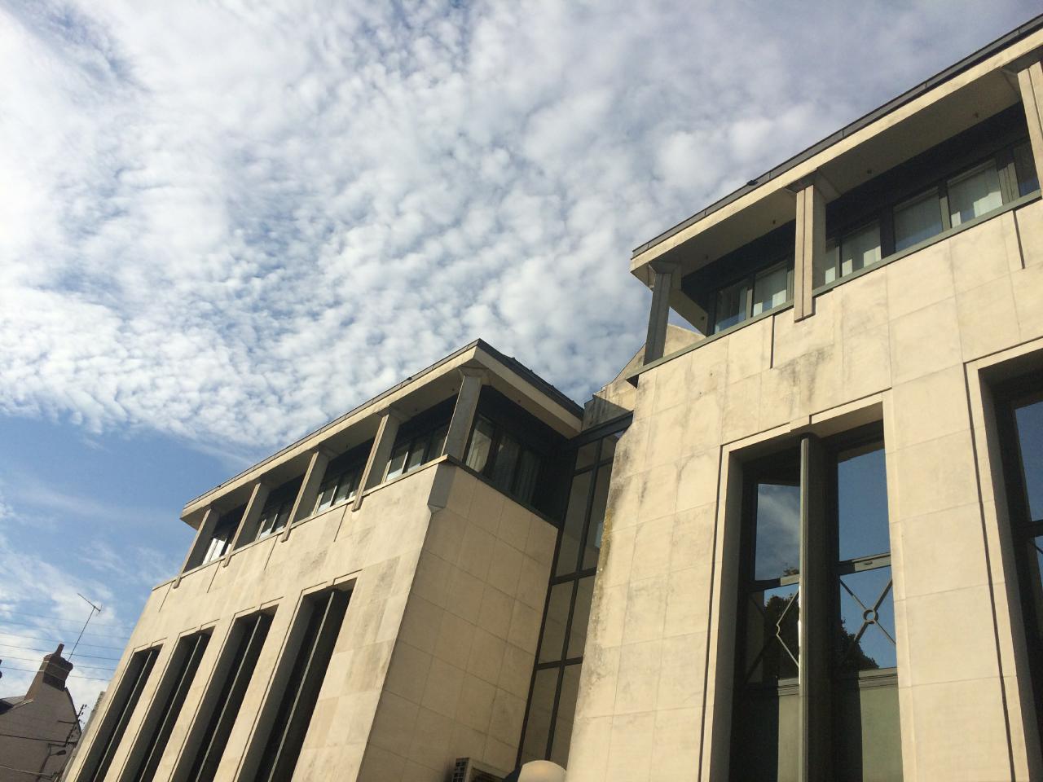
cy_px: 391
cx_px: 522
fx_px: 874
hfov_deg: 61.7
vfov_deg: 48.2
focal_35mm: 29
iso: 32
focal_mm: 4.15
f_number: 2.2
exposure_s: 1/4566
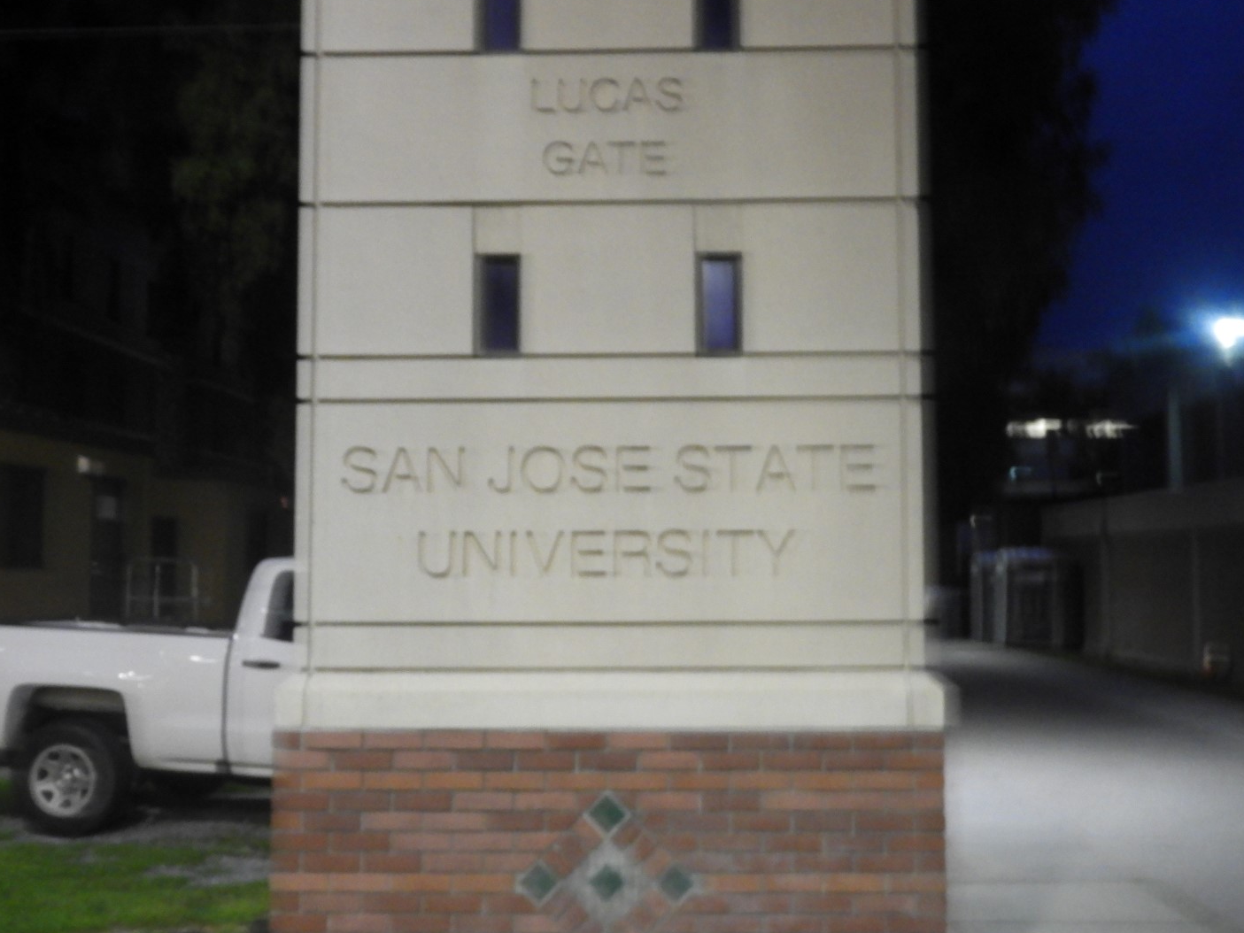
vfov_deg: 35.1
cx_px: 629
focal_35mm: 41
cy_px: 465
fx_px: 1474
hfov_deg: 45.8
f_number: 3.8
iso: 800
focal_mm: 7.2
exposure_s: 1/5
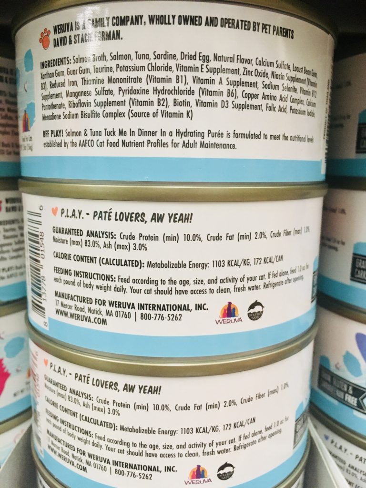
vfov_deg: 61.7
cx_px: 183
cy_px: 244
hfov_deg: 48.2
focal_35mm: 29
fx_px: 409
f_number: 2.2
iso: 125
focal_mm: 4.15
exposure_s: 1/30
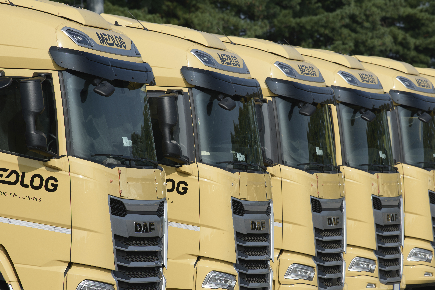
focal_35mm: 265
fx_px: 3202
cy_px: 175
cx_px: 250
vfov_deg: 5.2
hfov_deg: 7.8
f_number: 6.3
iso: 64
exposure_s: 1/400
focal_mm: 200
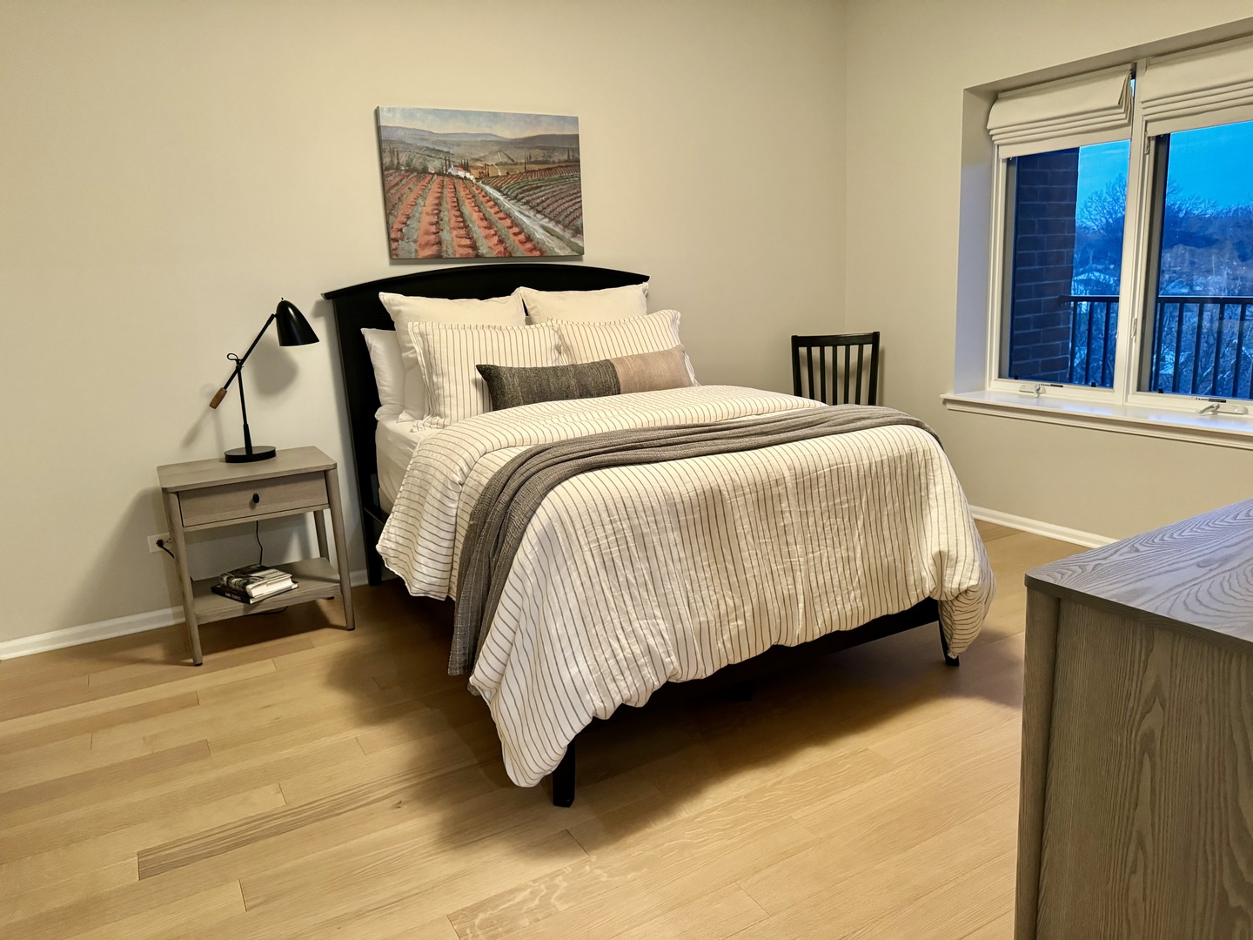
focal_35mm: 24
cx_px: 626
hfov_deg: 71.6
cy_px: 470
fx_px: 869
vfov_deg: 56.8
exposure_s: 1/60
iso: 640
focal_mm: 6.86
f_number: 1.78
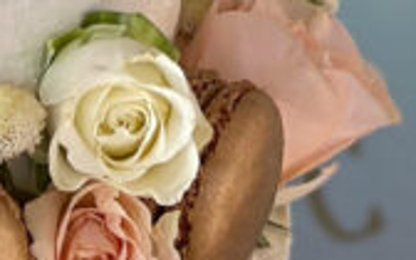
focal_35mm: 359
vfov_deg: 3.5
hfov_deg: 5.8
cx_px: -150
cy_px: 857
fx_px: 4070
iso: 20
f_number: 2.8
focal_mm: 9
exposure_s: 1/133
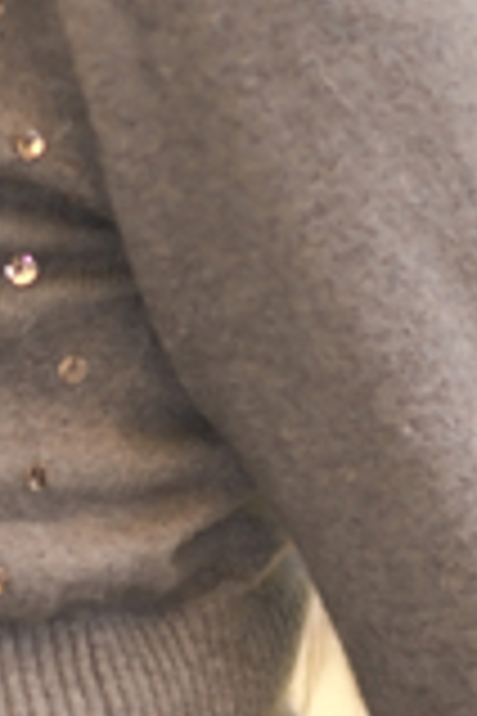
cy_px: 617
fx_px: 17230
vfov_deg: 2.4
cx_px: 659
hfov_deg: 1.6
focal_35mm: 867
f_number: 1.8
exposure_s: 1/200
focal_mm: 135
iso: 100
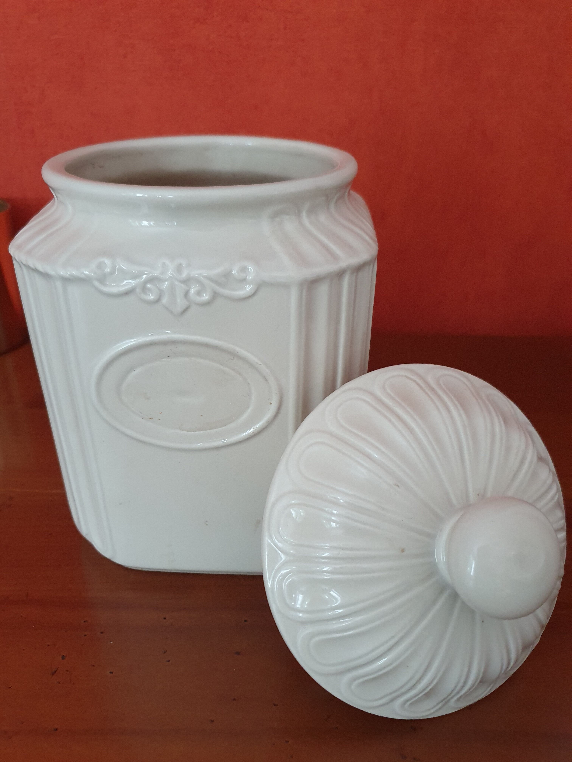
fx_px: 573
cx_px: 286
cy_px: 381
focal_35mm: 26
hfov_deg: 53.1
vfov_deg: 67.3
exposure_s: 1/50
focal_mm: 4.32
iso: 400
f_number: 1.5
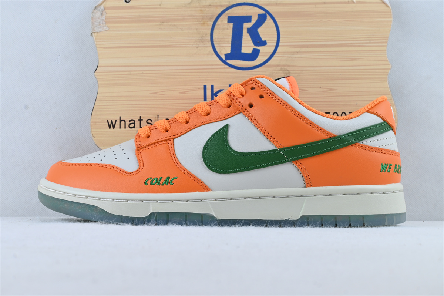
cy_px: 148
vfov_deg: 26.5
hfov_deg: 38.9
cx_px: 222
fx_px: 629
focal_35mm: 51
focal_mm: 34
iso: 100
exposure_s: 1/15
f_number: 10
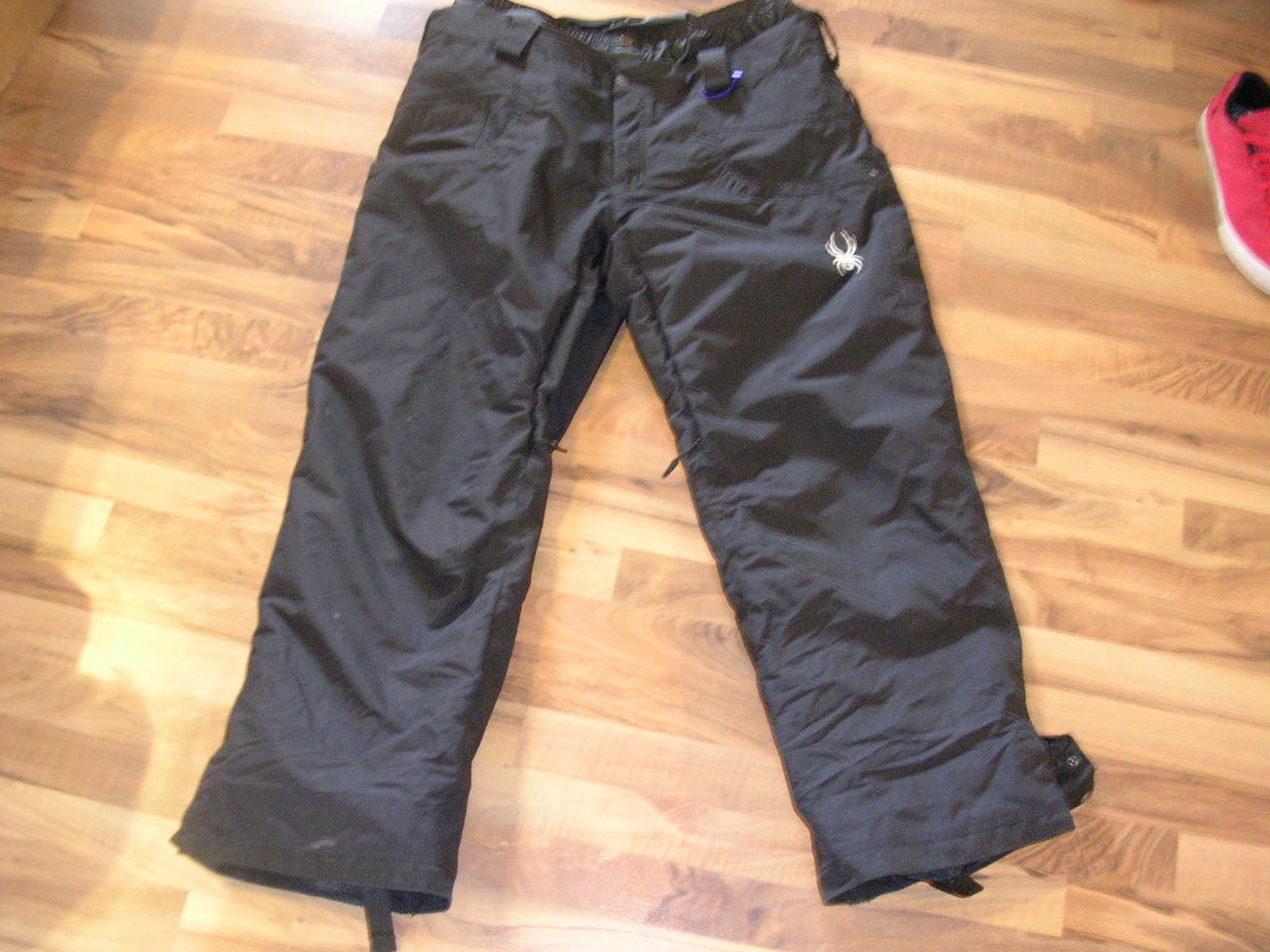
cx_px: 635
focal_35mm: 38
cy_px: 476
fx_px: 1394
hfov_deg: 49.0
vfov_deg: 37.7
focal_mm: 5.8
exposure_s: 1/2.2
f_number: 2.8
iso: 200
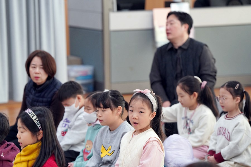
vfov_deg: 8.7
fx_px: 1102
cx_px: 126
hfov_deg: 13.0
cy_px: 84
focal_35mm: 158
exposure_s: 1/160
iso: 2000
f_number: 4
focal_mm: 158
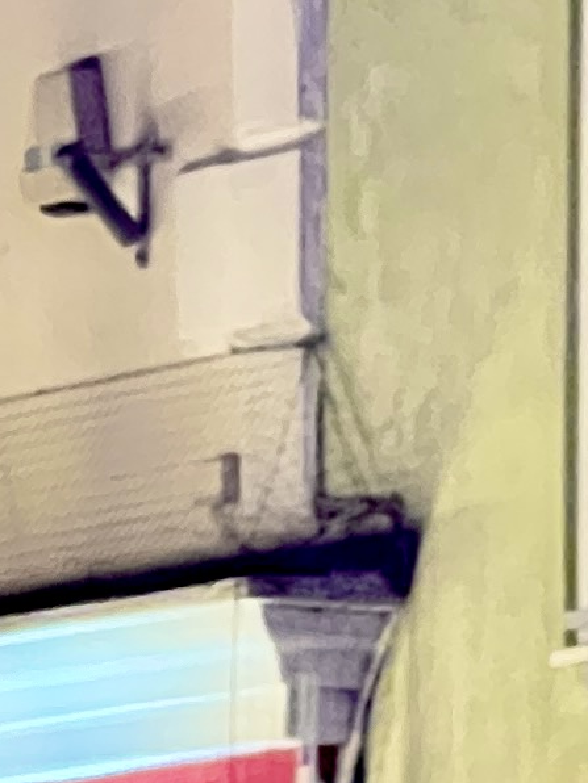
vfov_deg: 3.8
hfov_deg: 2.8
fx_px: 11800
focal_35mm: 521
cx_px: 1589
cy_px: 502
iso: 640
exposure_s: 1/50
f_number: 2.8
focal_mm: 9
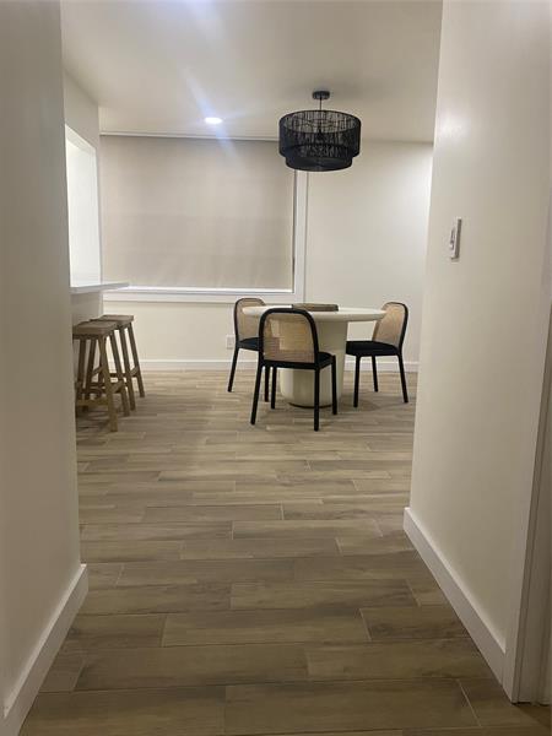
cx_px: 276
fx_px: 553
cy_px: 368
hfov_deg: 53.1
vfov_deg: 67.3
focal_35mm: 26
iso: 200
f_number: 1.8
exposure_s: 1/60
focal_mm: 4.25
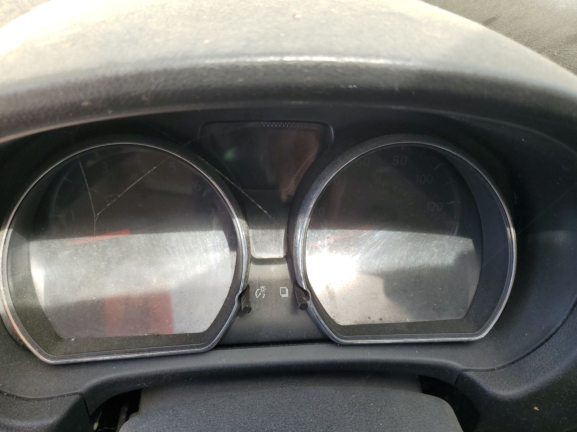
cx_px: 288
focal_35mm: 26
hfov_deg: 67.3
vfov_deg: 53.1
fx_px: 433
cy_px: 216
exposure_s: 1/278
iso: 50
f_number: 1.5
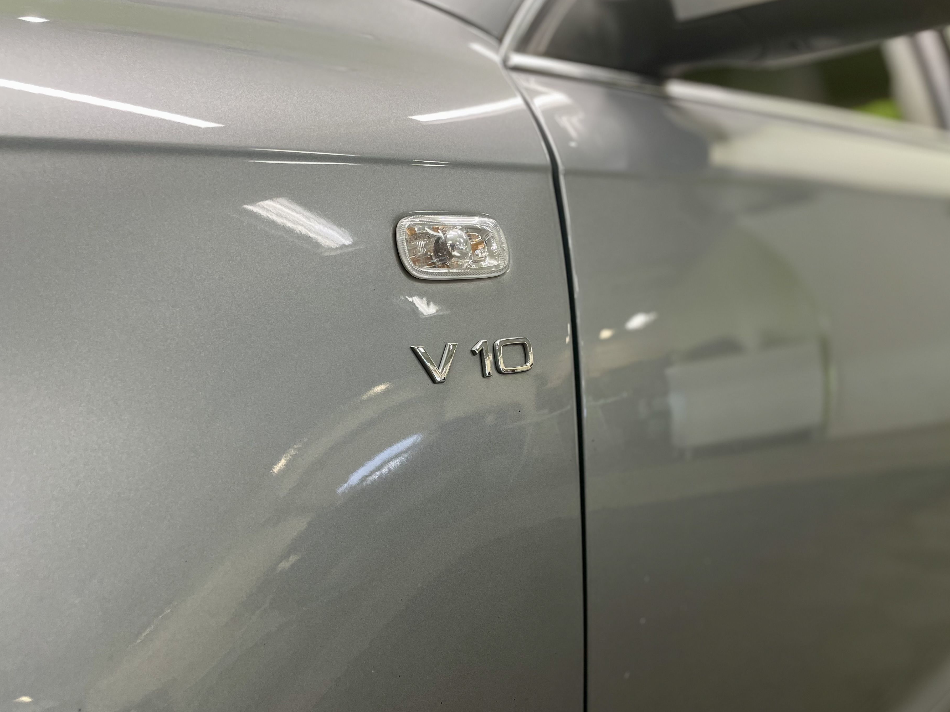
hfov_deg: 61.6
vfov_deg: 48.2
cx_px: 449
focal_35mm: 29
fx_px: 796
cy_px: 374
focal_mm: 4.2
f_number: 1.6
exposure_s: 1/100
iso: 100
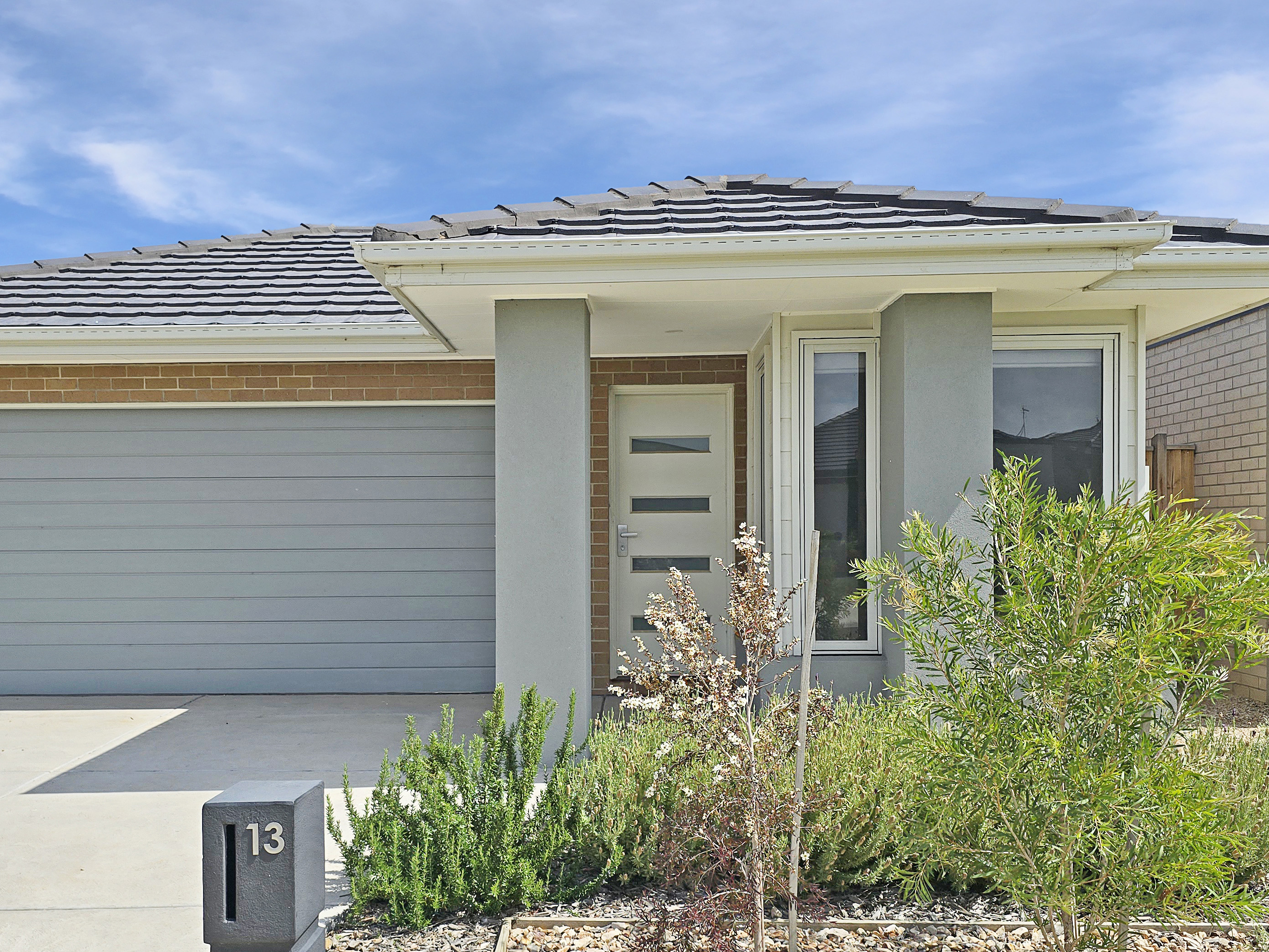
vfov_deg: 42.8
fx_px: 1210
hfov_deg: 55.2
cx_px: 561
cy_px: 548
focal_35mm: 33
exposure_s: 1/1076
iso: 12
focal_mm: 6.3
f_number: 1.7
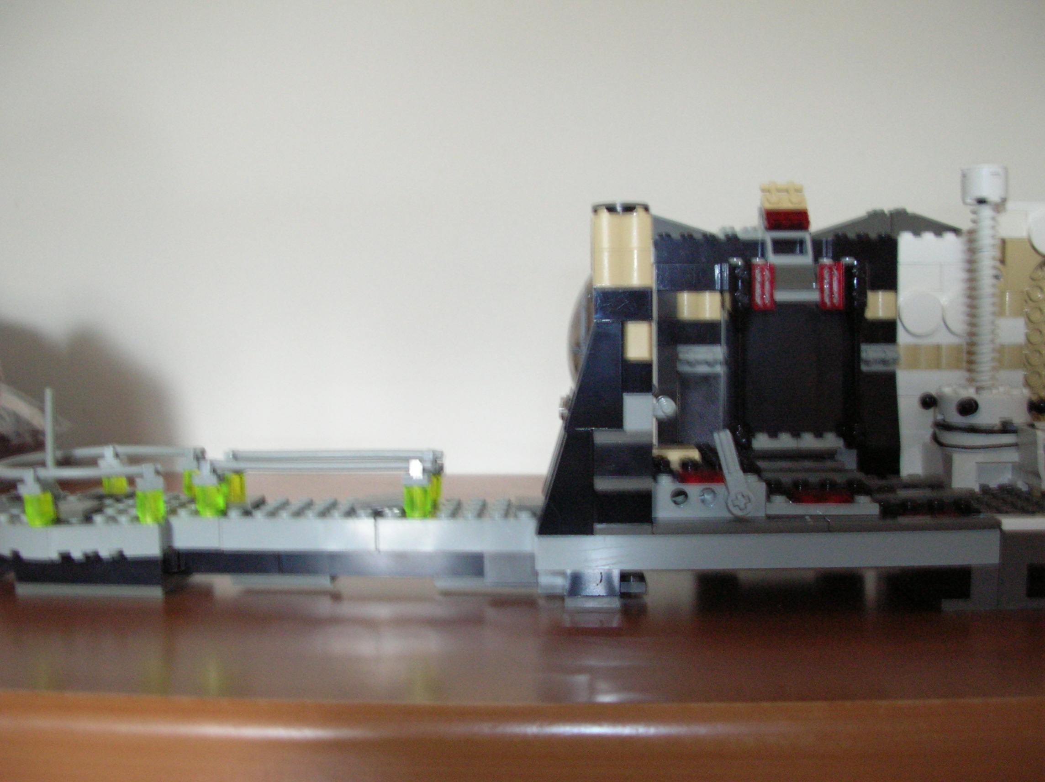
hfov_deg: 52.7
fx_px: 1056
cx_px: 522
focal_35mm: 35
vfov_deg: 40.6
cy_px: 391
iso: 200
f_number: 2.8
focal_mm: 5.8
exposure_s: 1/5
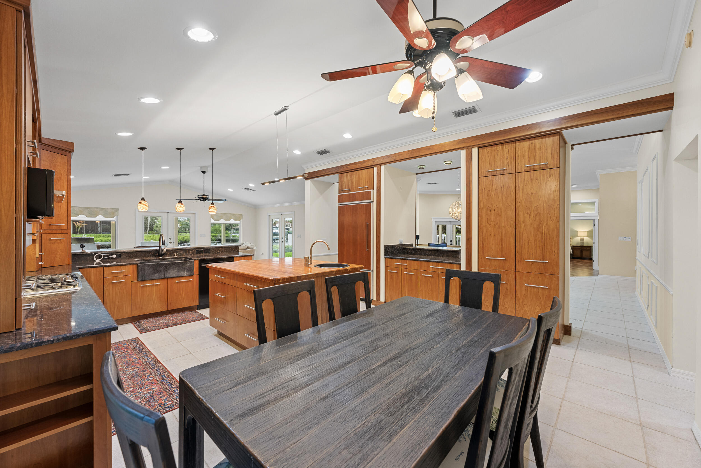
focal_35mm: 14
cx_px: 350
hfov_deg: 104.3
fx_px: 273
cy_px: 234
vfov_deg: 81.2
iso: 500
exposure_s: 1/5
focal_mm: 14
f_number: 7.1
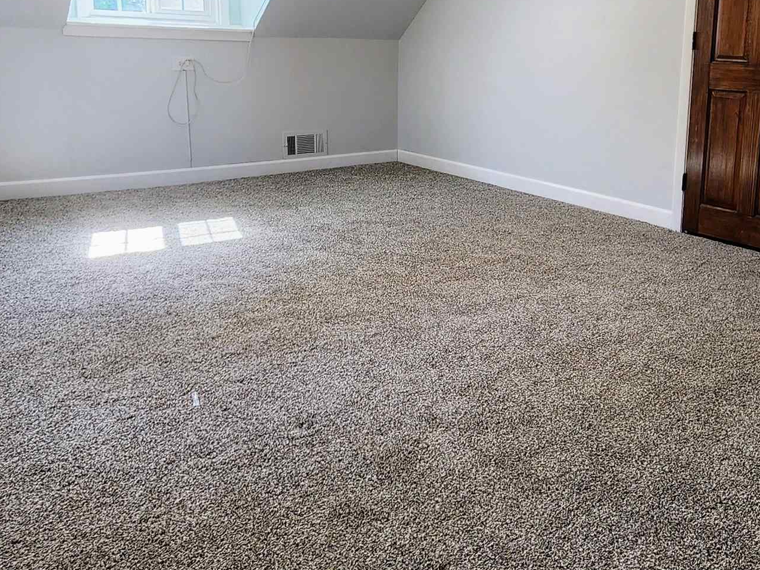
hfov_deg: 56.5
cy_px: 143
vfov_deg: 44.0
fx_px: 681
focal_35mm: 31
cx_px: 535
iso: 100
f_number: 2.2
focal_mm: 2.2
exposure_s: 1/60
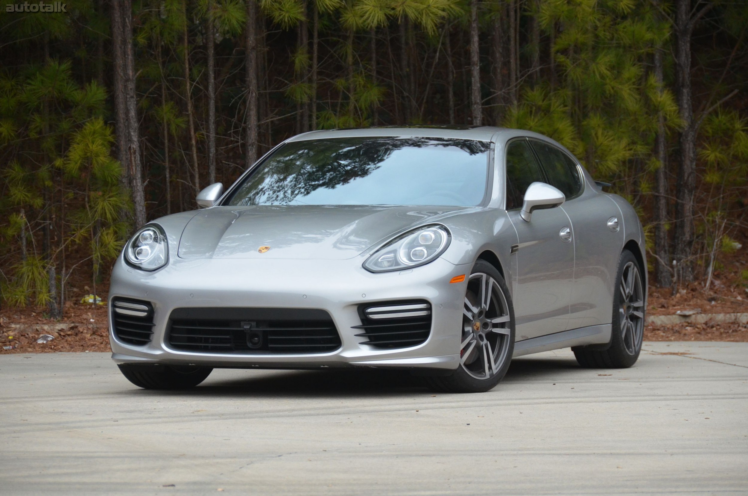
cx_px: 374
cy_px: 248
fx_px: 4043
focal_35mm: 195
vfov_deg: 7.0
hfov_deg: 10.6
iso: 1400
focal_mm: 130
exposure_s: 1/500
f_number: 5.6
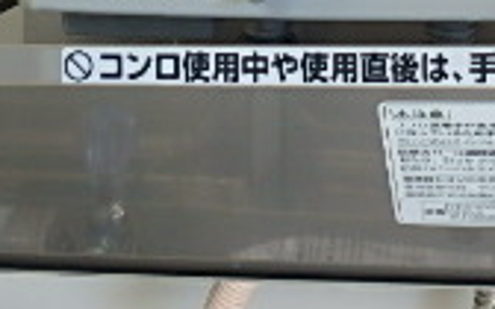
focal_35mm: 85
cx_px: 365
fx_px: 1147
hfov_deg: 24.1
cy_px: -297
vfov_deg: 13.3
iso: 160
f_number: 3.5
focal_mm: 3.7
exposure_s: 1/60
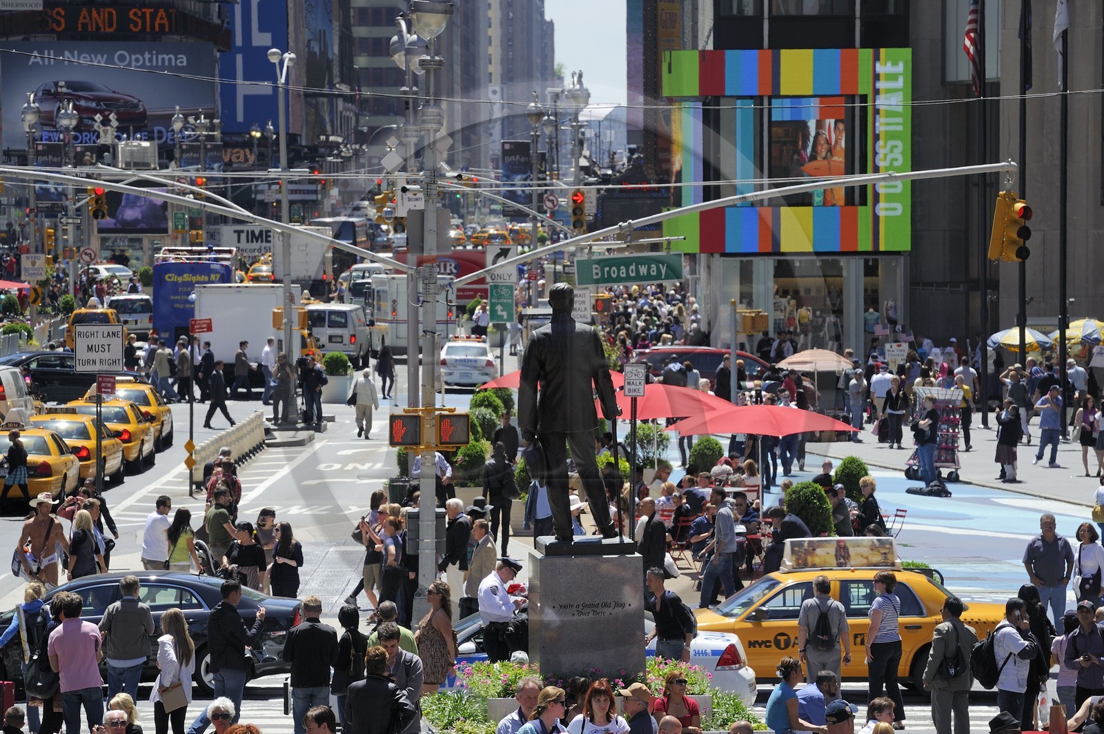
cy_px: 367
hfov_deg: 11.8
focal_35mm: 175
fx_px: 5362
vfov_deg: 7.8
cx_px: 552
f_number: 9
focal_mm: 175
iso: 200
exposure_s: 1/200
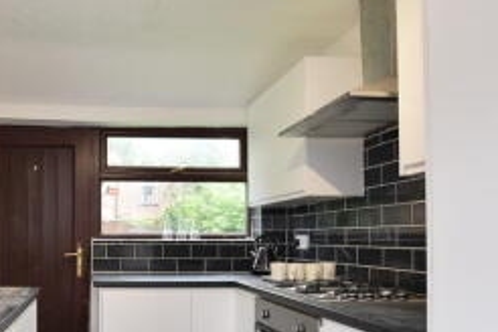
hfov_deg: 59.1
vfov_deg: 44.0
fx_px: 401
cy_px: 234
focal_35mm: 29
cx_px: 105
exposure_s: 1/25
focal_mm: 10
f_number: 8
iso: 800
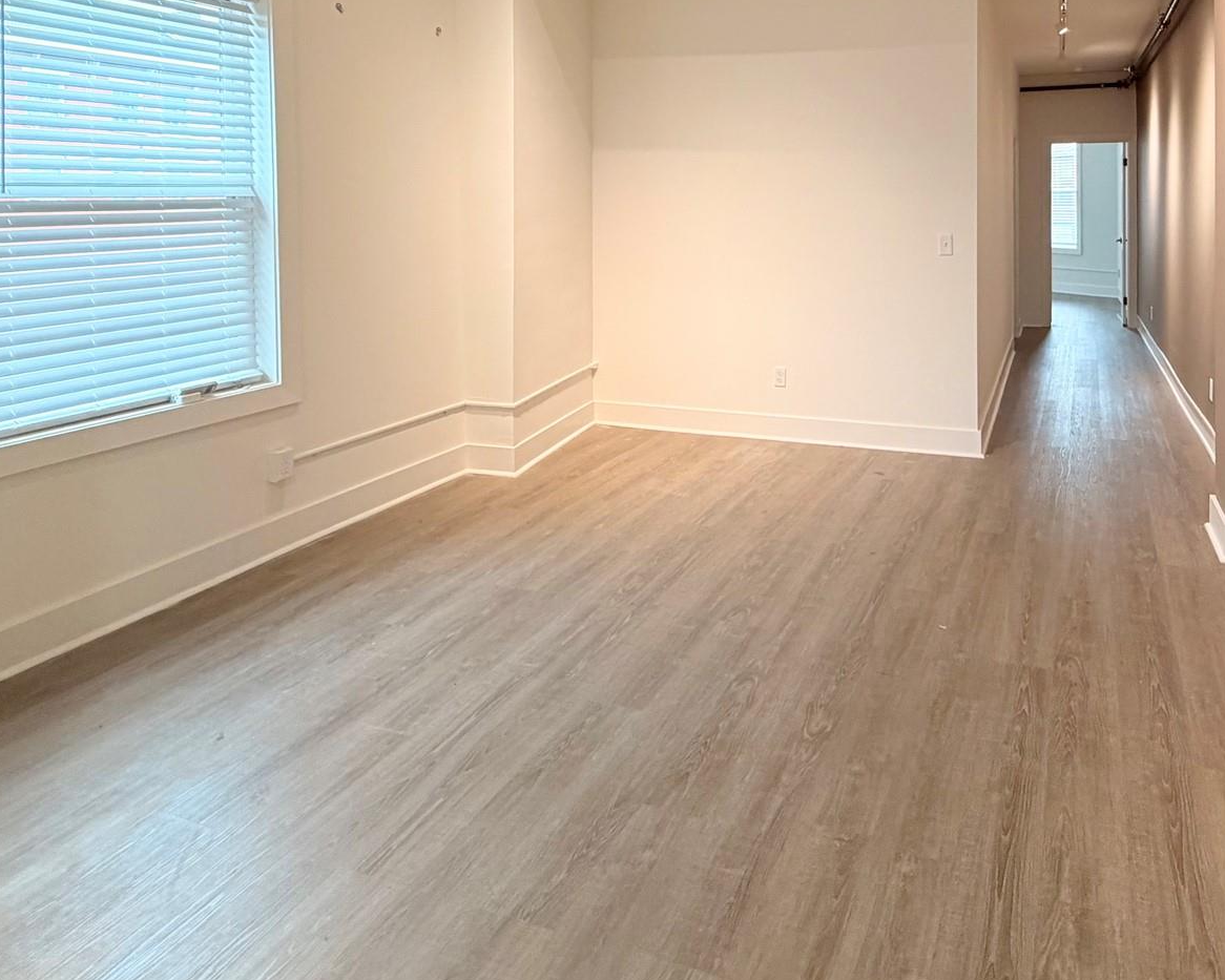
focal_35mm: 24
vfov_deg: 54.7
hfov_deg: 68.6
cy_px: 196
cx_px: 801
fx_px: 870
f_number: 2.2
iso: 200
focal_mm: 2.22
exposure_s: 1/60
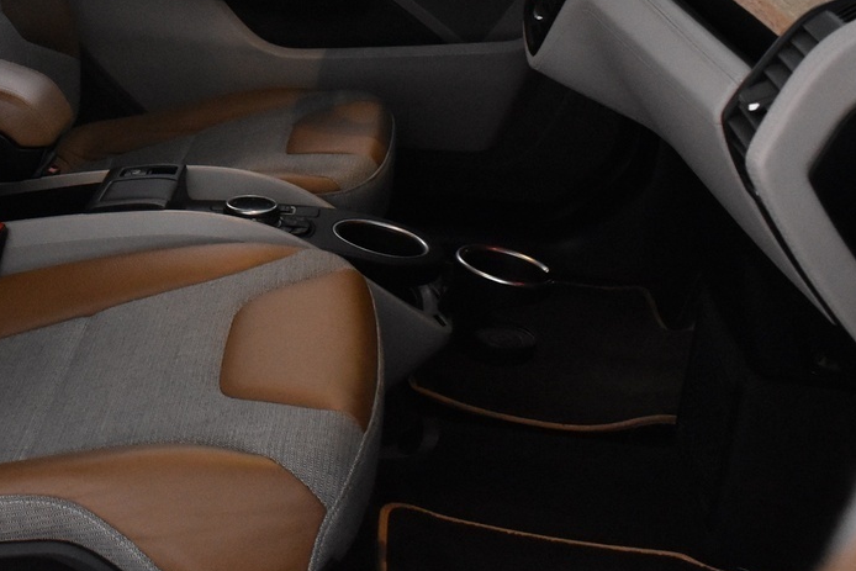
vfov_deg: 21.0
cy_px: 26
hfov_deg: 30.5
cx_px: 82
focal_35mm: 63
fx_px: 1498
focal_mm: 18
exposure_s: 1/100
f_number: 5
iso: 3200
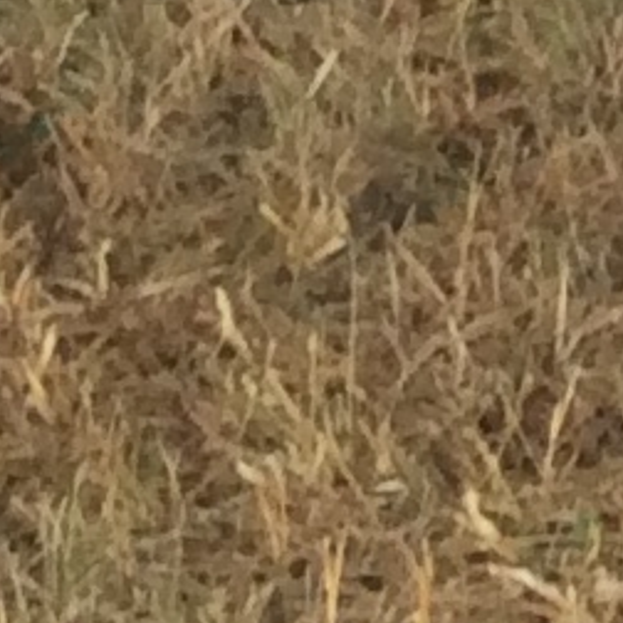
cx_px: 1644
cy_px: -1654
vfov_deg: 5.4
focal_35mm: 290
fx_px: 5905
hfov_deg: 5.7
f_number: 2.4
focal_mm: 3.3
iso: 32
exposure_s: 1/120
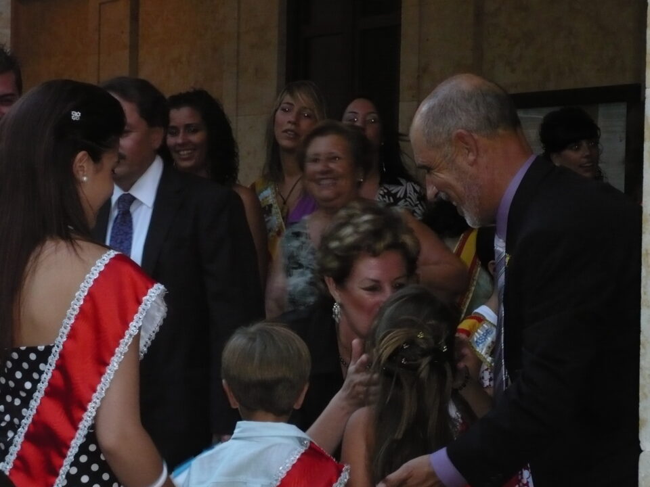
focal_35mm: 103
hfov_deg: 19.1
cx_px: 325
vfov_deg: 14.4
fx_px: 1934
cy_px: 244
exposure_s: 1/30
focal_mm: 17
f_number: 4.9
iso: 320
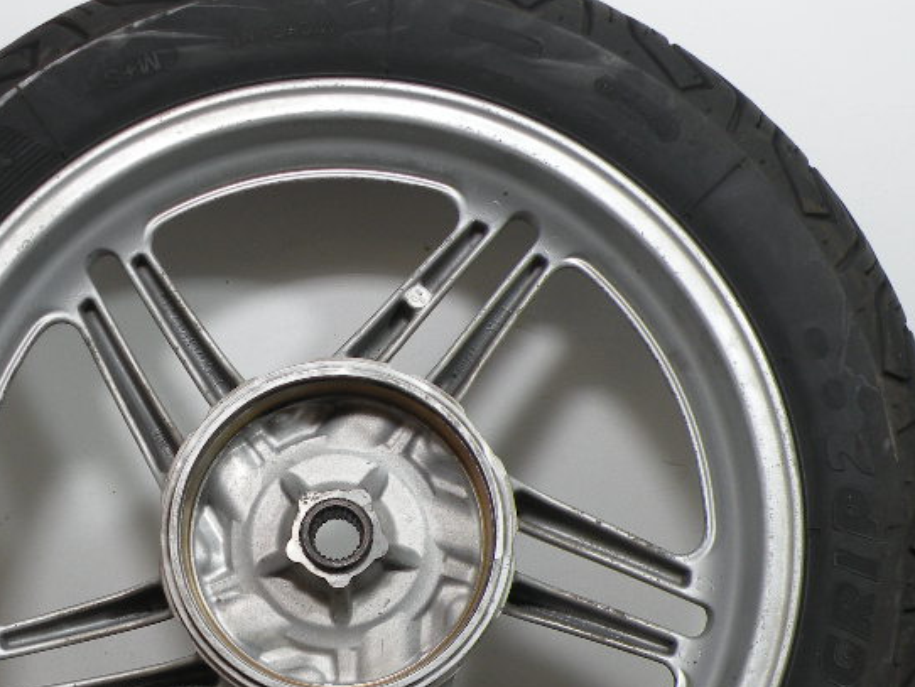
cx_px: 280
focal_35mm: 51
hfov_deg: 36.9
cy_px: 535
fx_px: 1349
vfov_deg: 28.1
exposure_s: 1/76.2
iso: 64
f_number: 3.2
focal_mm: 4.7
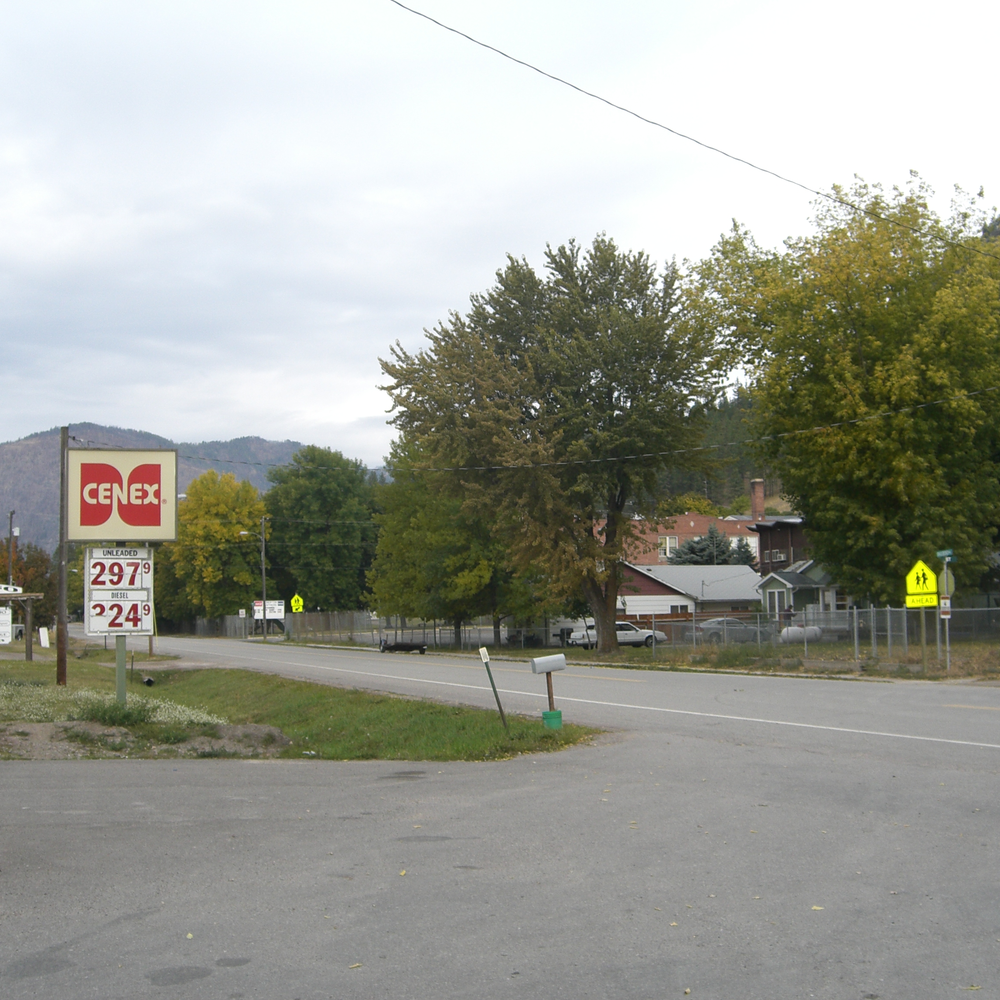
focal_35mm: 45
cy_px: 500
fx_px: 1471
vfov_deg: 37.6
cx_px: 532
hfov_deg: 37.5
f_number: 4
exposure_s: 1/200
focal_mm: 7.9
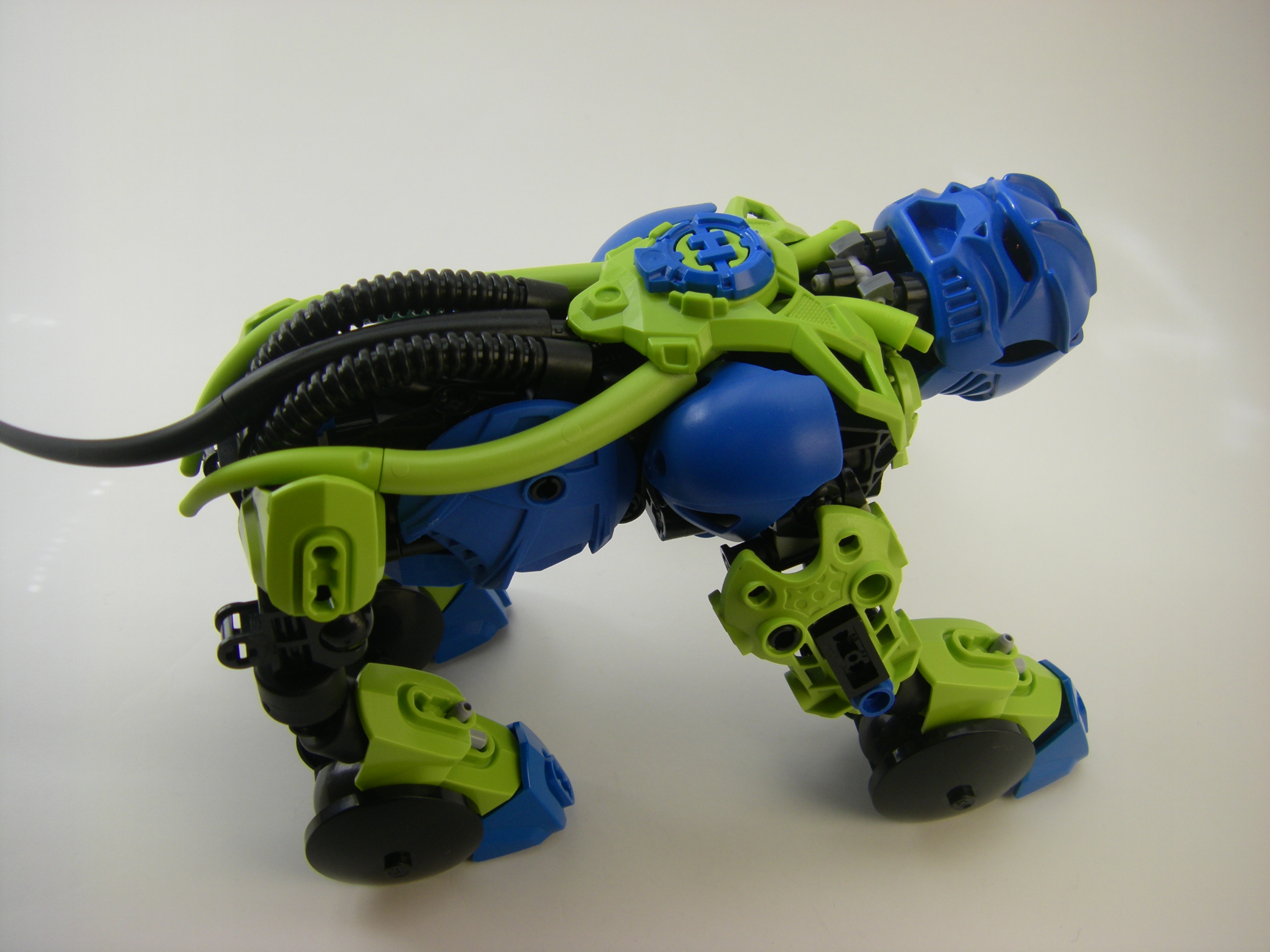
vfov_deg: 37.7
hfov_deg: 49.0
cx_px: 635
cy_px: 476
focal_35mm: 38
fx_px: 1394
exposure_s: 1/160
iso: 64
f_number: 3.5
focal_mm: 6.3
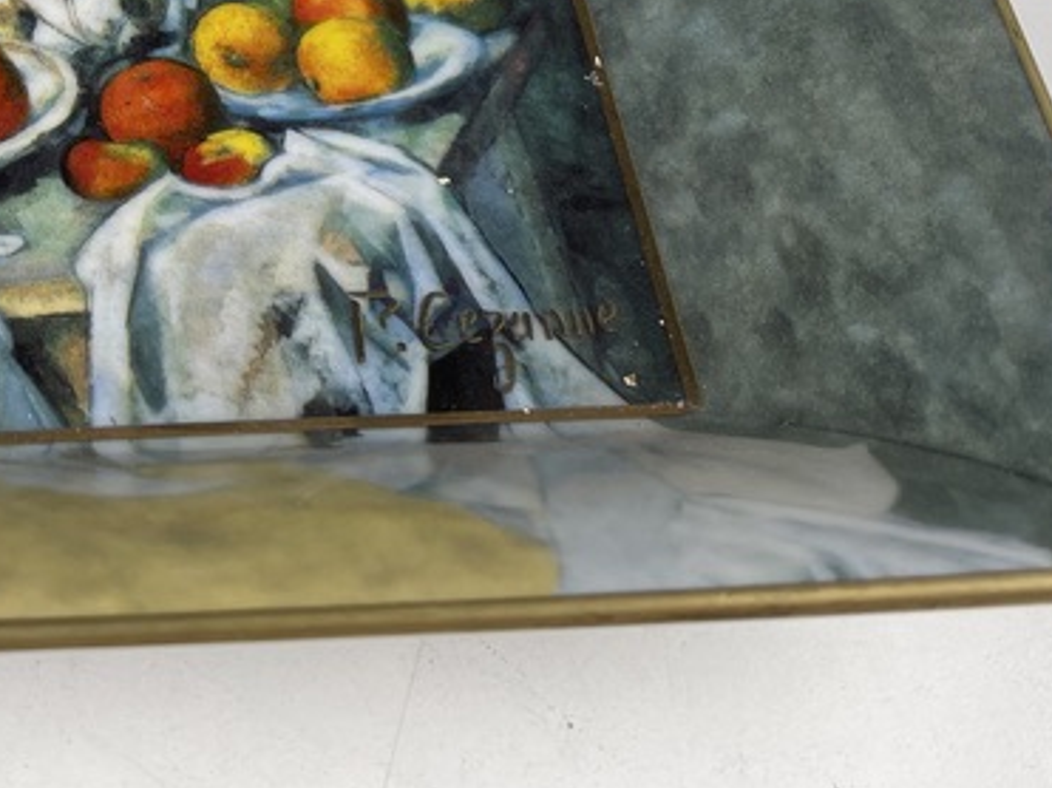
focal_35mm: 69
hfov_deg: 26.7
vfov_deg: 20.5
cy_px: -43
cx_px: 6
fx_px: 2096
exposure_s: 1/139
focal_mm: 5.1
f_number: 1.6
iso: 32
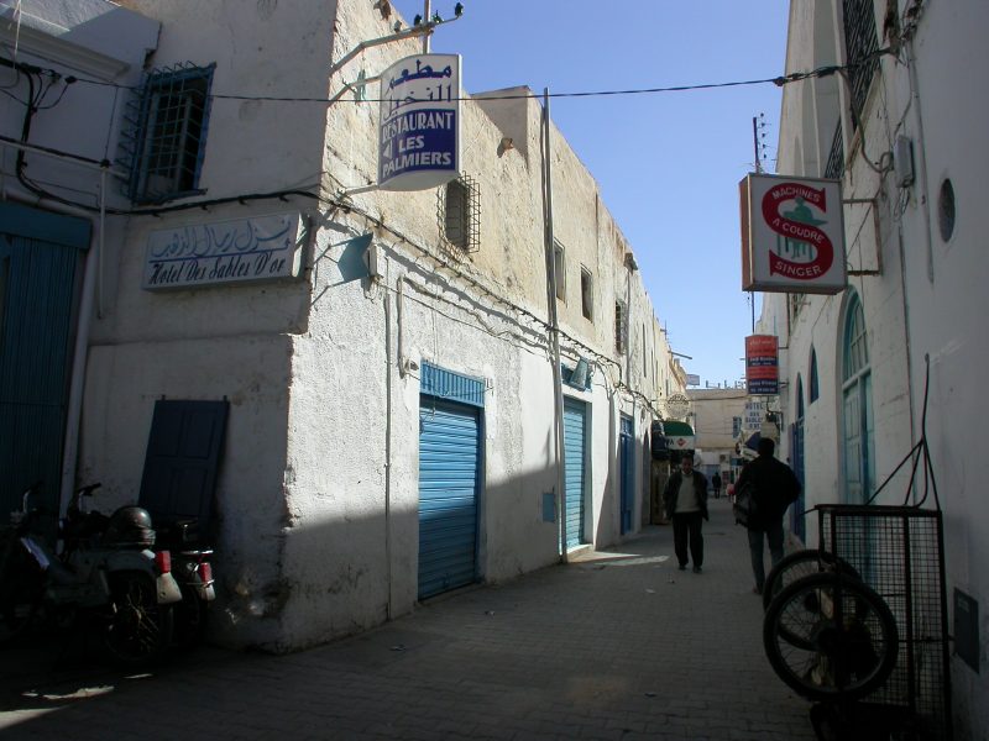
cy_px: 370
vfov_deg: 37.7
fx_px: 1086
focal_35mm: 38
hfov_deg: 49.0
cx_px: 494
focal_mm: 7.85
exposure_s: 1/196
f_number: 5.3
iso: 100
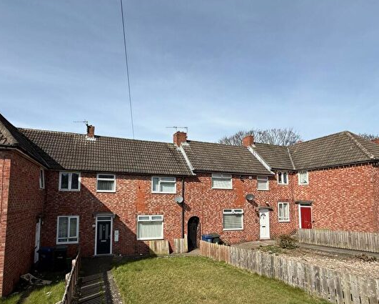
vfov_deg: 73.0
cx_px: 155
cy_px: 182
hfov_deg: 85.5
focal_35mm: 18
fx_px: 202
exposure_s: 1/1848
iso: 50
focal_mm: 2.22
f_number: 2.2
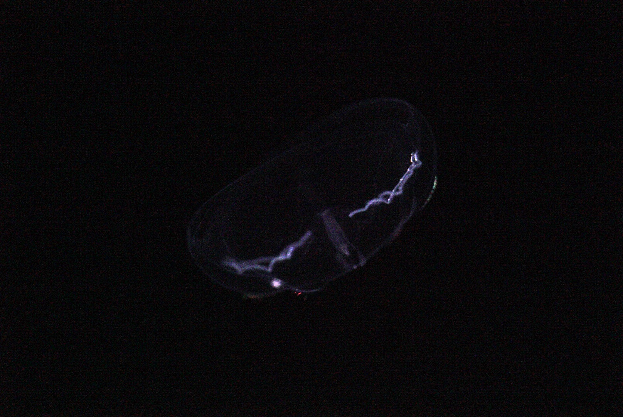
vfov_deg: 10.2
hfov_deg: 15.2
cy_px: 208
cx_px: 312
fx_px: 2338
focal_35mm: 135
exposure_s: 1/161
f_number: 2.8
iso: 6400
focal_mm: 90
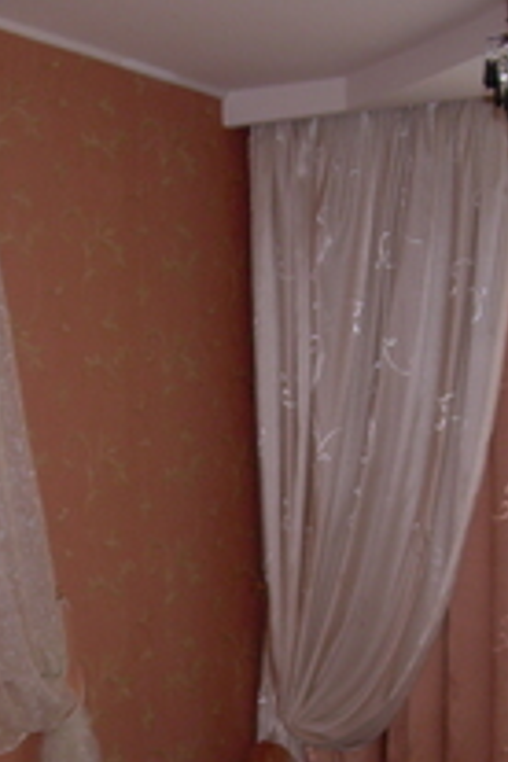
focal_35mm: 86
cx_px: 48
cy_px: 552
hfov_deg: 15.7
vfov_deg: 23.5
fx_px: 1820
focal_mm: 6.3
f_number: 2.8
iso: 50
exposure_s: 1/60
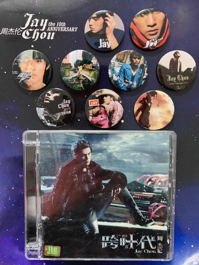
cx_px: 100
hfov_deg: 53.1
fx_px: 199
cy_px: 132
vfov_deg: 67.3
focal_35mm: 26
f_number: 1.8
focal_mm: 4.25
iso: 800
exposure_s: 1/25
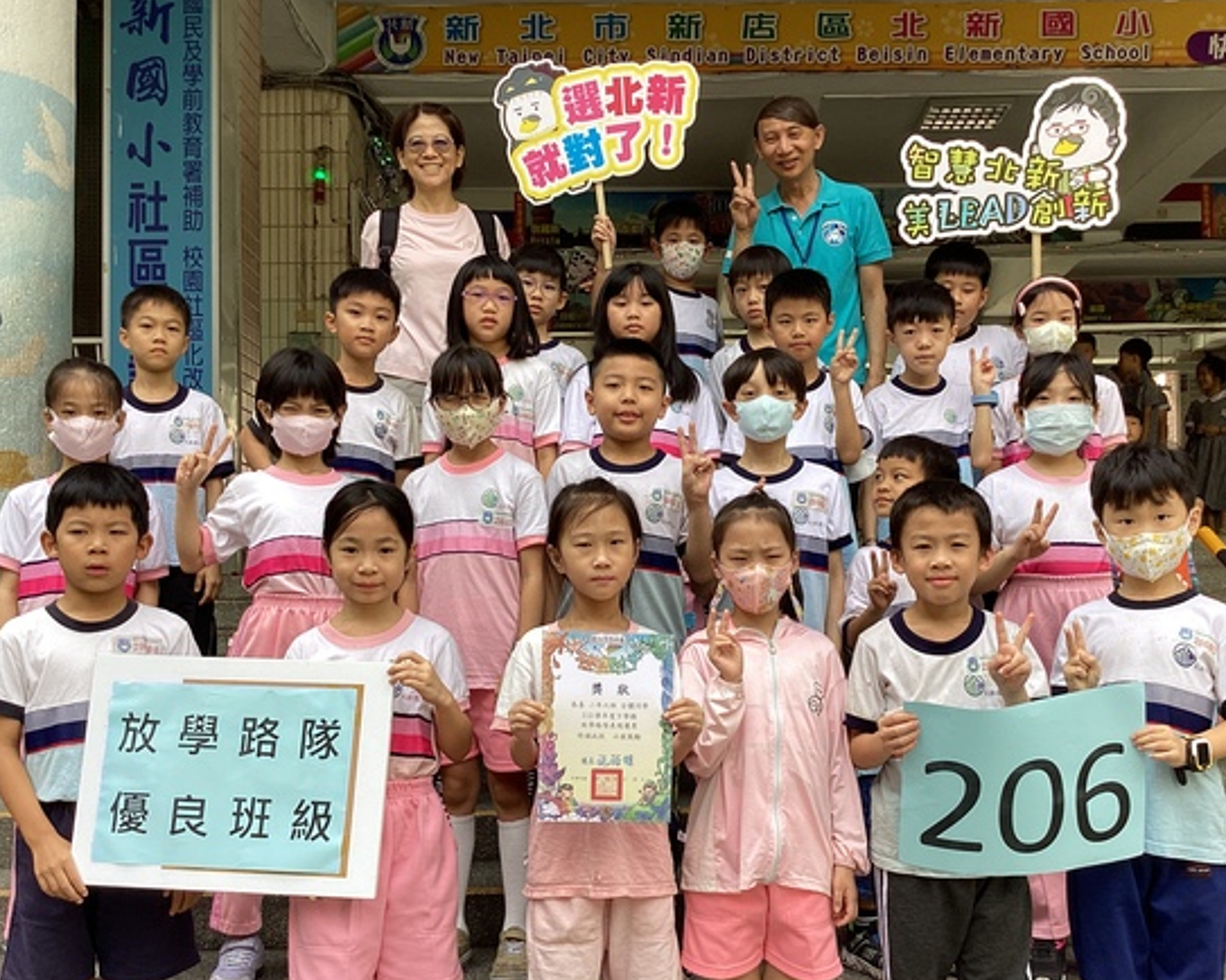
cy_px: 568
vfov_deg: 38.1
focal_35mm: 39
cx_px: 641
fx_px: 1415
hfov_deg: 46.8
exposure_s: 1/158
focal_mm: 3.3
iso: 25
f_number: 2.4
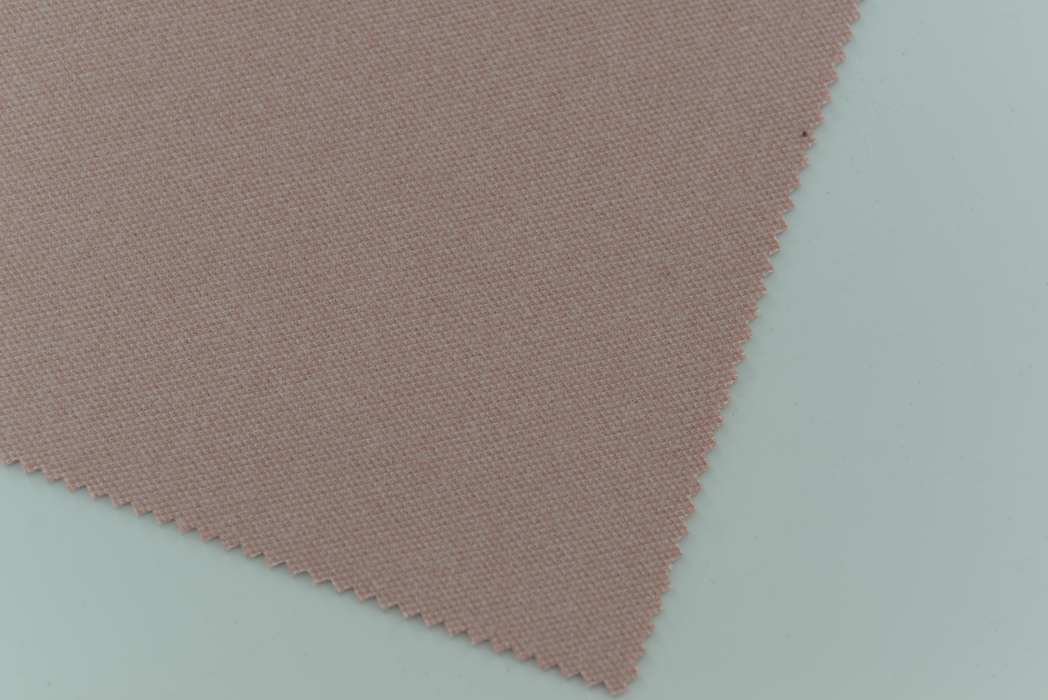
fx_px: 1456
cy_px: 350
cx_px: 524
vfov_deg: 27.0
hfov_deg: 39.6
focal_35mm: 50
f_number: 3.5
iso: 100
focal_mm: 50
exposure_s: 1/250
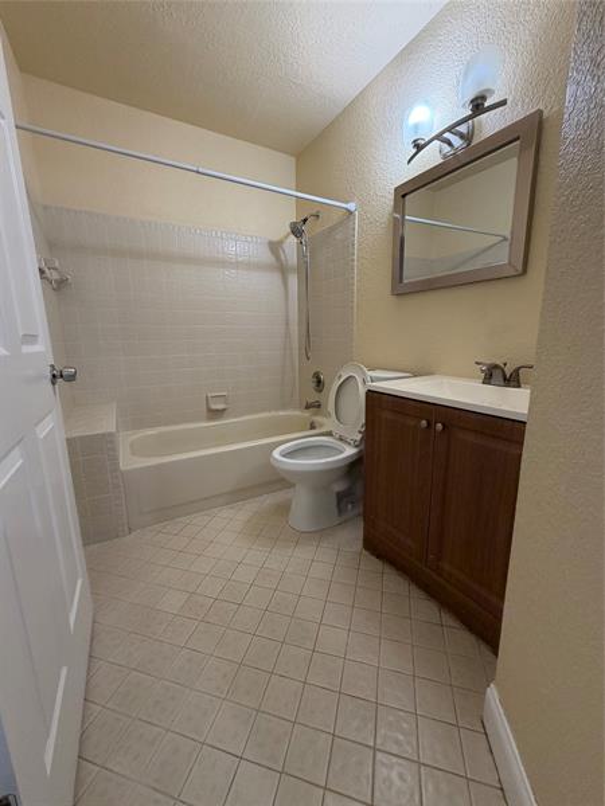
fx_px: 326
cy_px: 403
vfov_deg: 102.1
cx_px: 302
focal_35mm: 14
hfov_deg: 85.7
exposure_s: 1/60
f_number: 2.2
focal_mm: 2.22
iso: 160
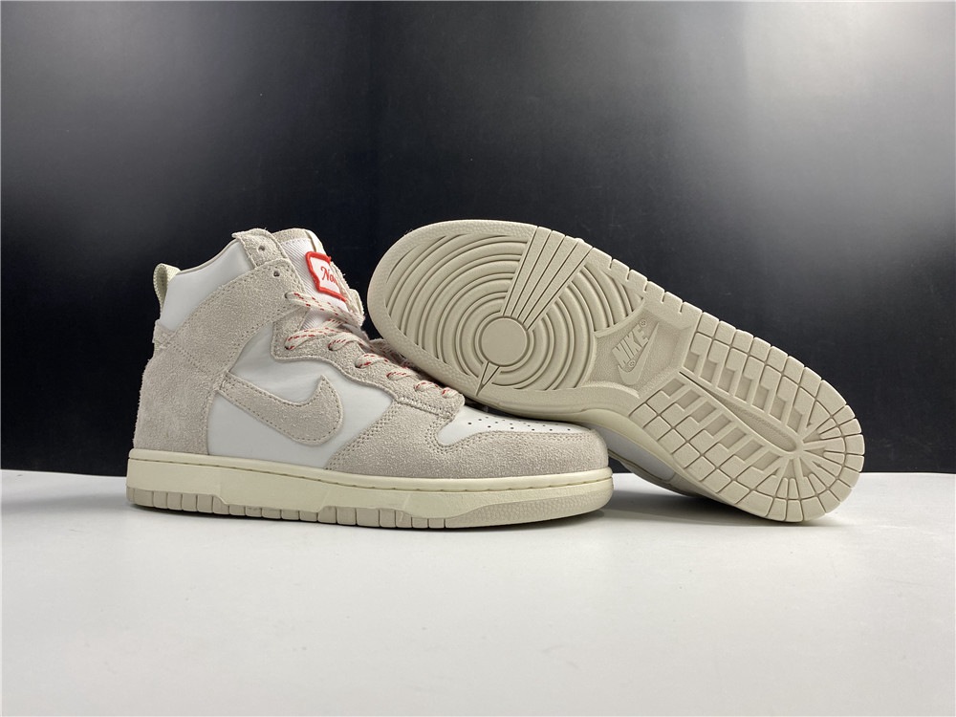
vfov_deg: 53.1
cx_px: 478
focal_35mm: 26
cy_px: 358
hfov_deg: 67.3
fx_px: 718
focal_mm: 4.25
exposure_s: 1/100
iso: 50
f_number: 1.8
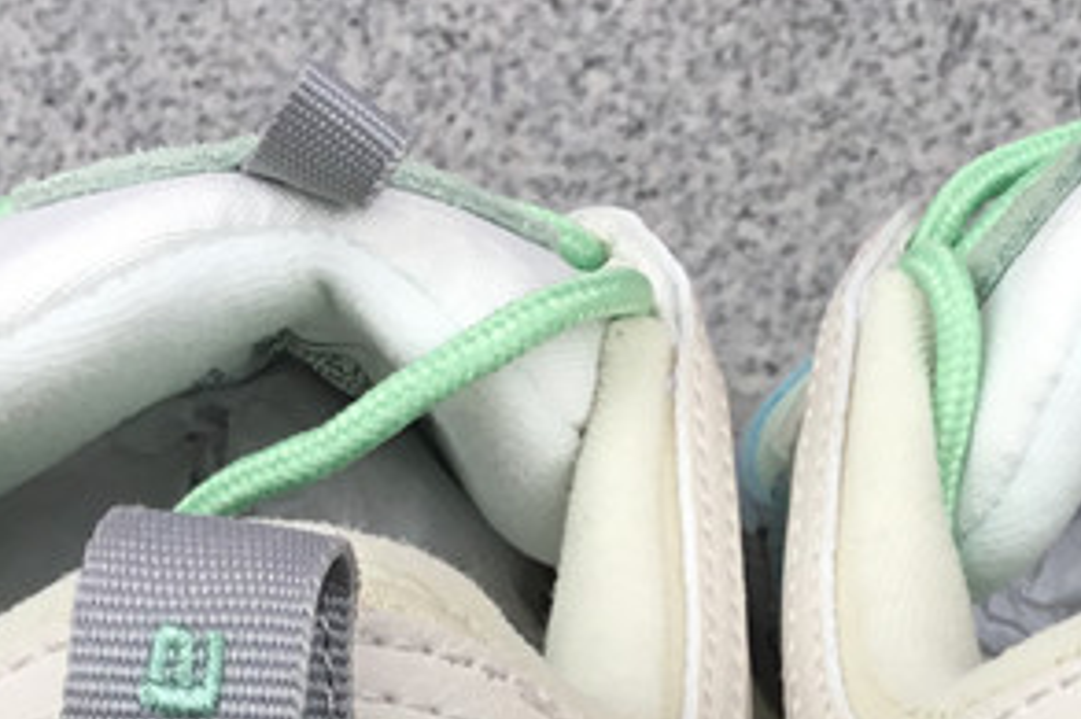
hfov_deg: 20.4
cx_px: 826
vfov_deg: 13.3
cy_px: 968
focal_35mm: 99
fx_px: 2971
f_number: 2.4
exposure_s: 1/240
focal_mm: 3.3
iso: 25
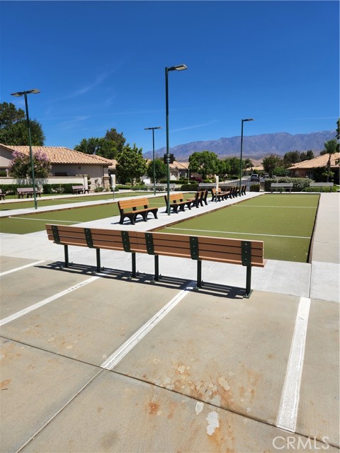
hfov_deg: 58.9
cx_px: 170
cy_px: 226
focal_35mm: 23
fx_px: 301
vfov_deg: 73.9
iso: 20
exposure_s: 1/2423
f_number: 1.8
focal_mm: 5.4
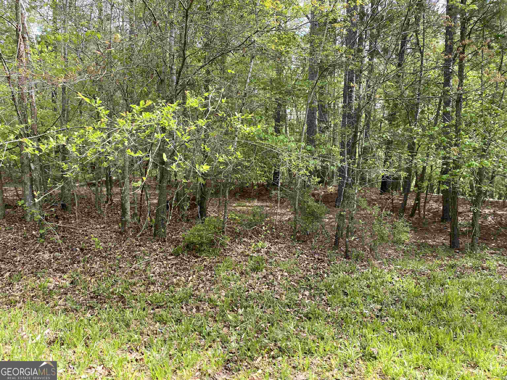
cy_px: 190
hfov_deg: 67.3
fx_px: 381
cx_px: 254
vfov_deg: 53.1
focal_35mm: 26
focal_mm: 4.25
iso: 32
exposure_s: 1/275
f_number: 1.8
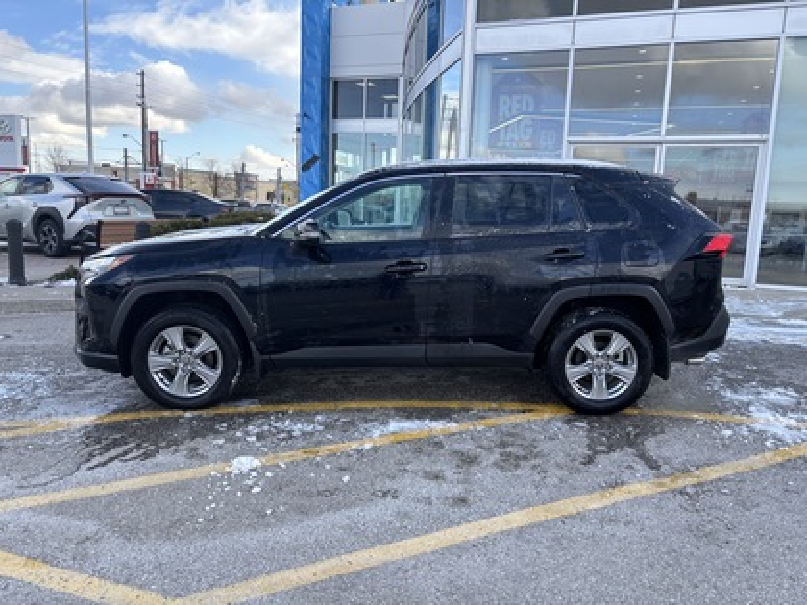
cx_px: 404
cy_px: 302
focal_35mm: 26
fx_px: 606
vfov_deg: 53.1
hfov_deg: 67.3
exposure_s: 1/775
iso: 50
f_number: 1.6
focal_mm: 5.96
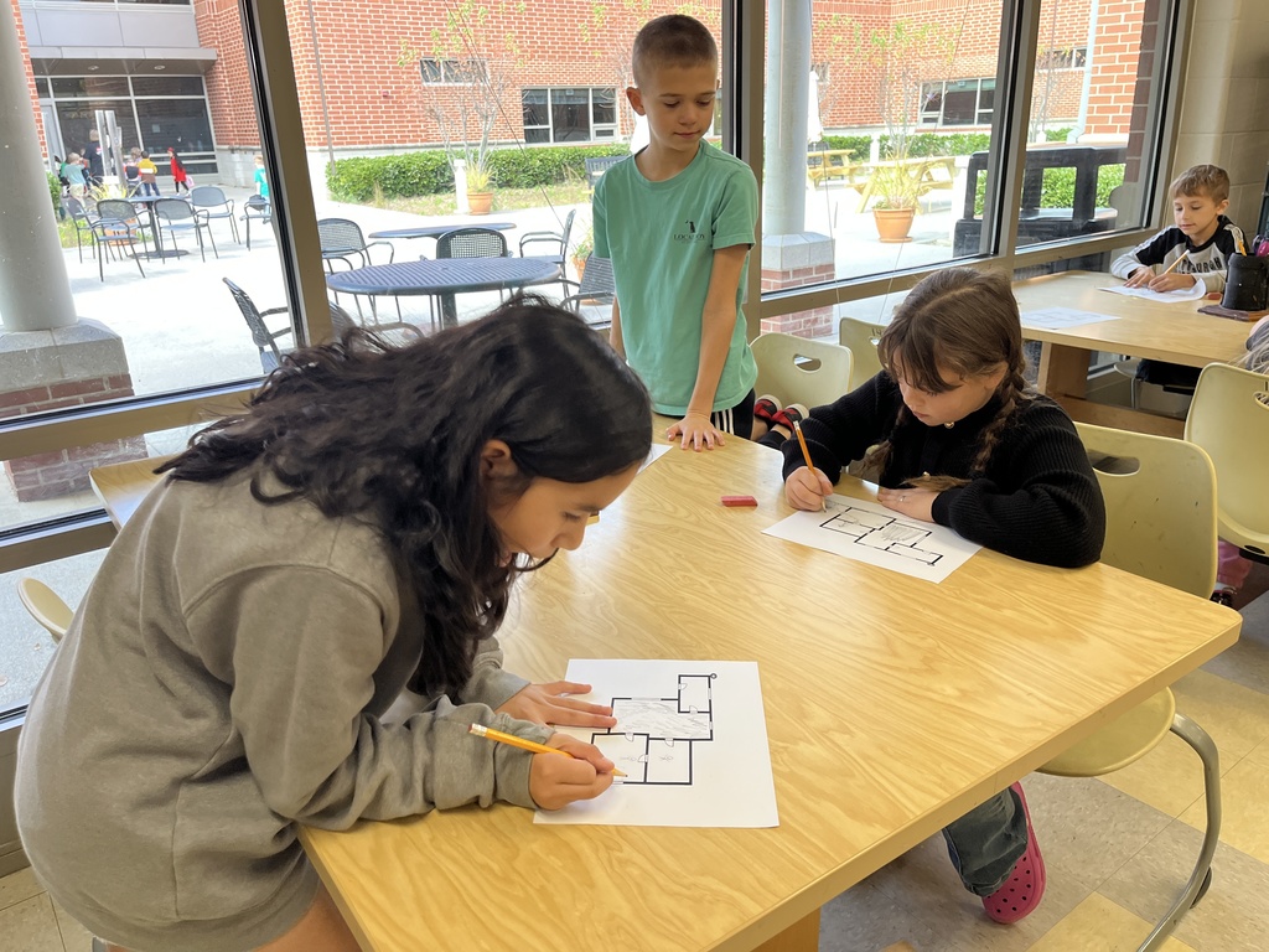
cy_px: 476
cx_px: 634
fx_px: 953
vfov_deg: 53.1
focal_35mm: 26
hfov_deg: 67.3
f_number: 1.6
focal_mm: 5.1
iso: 125
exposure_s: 1/120
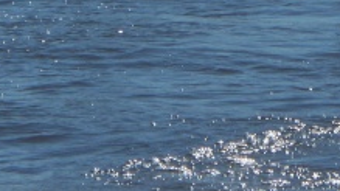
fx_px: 3767
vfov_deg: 2.9
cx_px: 174
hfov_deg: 5.2
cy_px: -270
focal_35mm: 418
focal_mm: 22.05
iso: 64
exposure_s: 1/500
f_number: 6.3
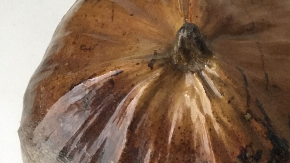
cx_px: 205
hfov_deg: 32.4
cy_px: 97
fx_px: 492
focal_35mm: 64
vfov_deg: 18.8
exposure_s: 1/25
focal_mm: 3.3
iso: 250
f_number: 2.4
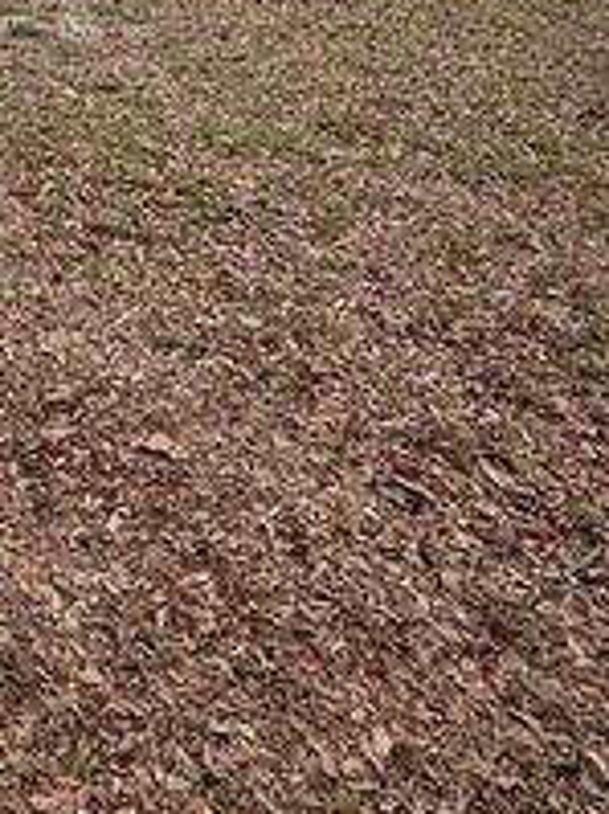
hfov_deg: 25.6
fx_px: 1104
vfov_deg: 34.4
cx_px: -225
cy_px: -100
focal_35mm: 47
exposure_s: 1/717
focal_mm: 2.22
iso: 40
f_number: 2.2
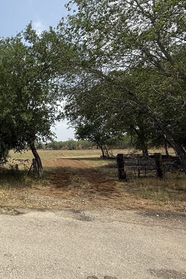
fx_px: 178
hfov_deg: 44.9
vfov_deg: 76.0
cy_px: 131
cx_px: -8
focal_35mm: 23
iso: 50
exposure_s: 1/1656
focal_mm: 2.22
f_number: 2.2
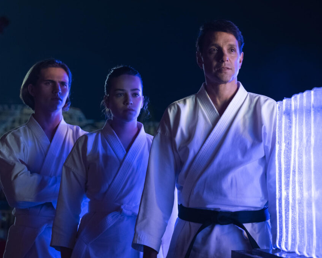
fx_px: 905
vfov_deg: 16.2
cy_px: 129
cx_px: 140
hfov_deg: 20.2
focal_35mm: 95
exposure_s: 1/50
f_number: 3.2
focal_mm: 56.3
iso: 2000
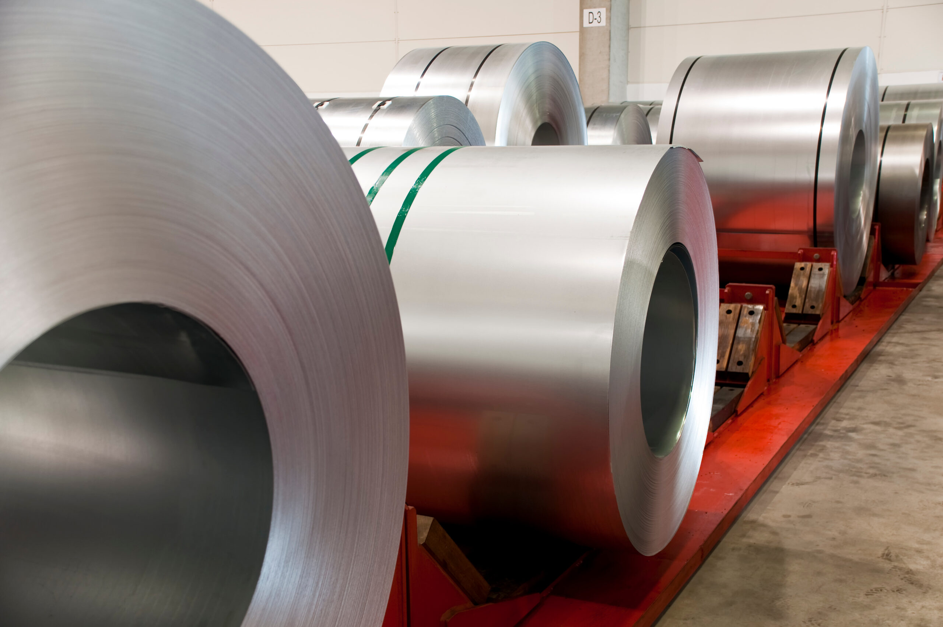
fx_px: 1099
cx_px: 472
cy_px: 314
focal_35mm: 42
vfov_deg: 31.8
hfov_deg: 46.5
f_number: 4
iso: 100
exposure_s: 1/2.5
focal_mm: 28
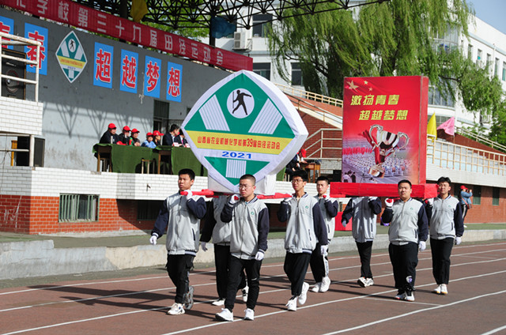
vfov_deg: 16.5
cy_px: 168
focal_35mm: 82
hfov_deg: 24.7
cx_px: 253
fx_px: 1157
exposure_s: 1/640
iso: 200
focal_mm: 55
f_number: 7.1
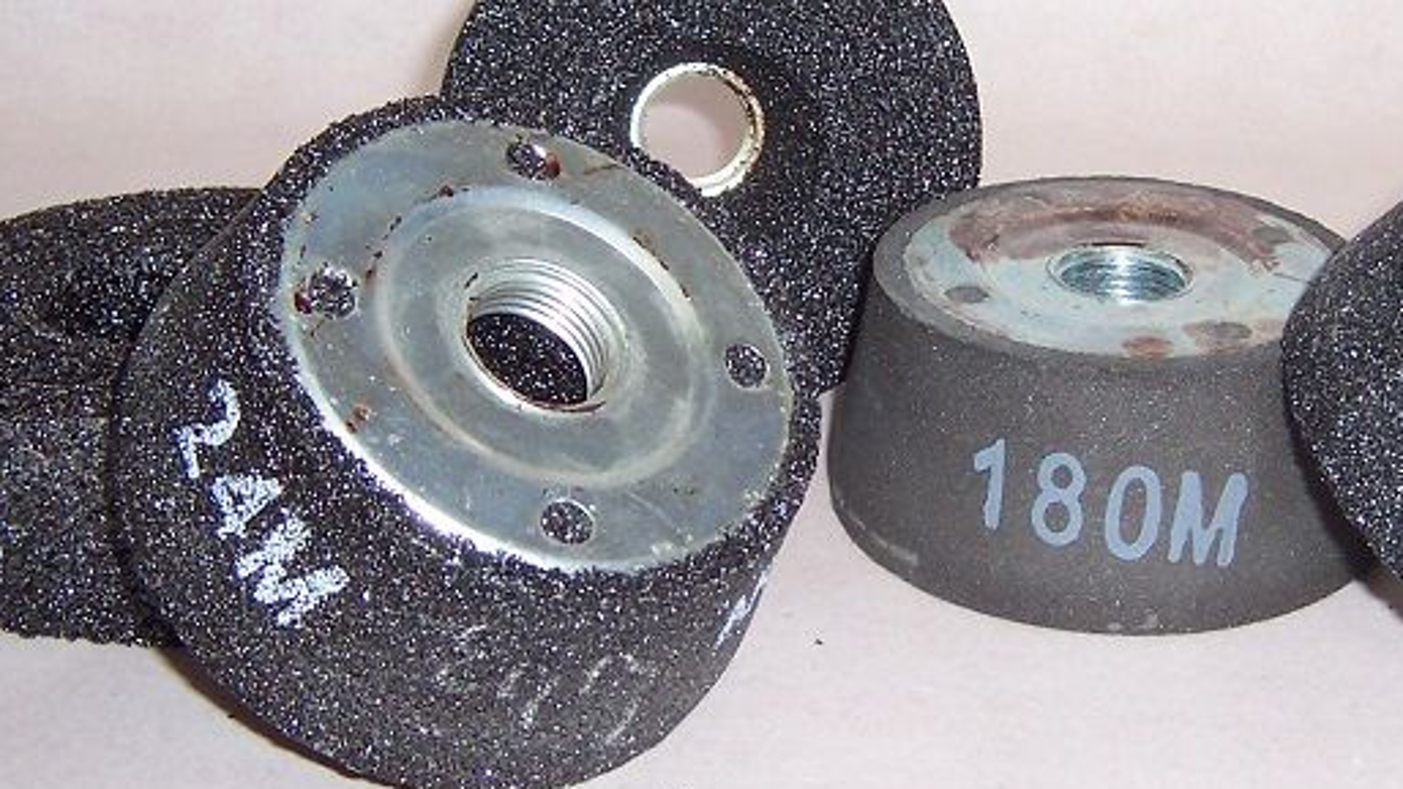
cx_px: 908
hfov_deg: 33.6
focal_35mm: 62
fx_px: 2306
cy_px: 303
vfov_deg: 19.4
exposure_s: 1/60
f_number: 2.8
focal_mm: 5.6
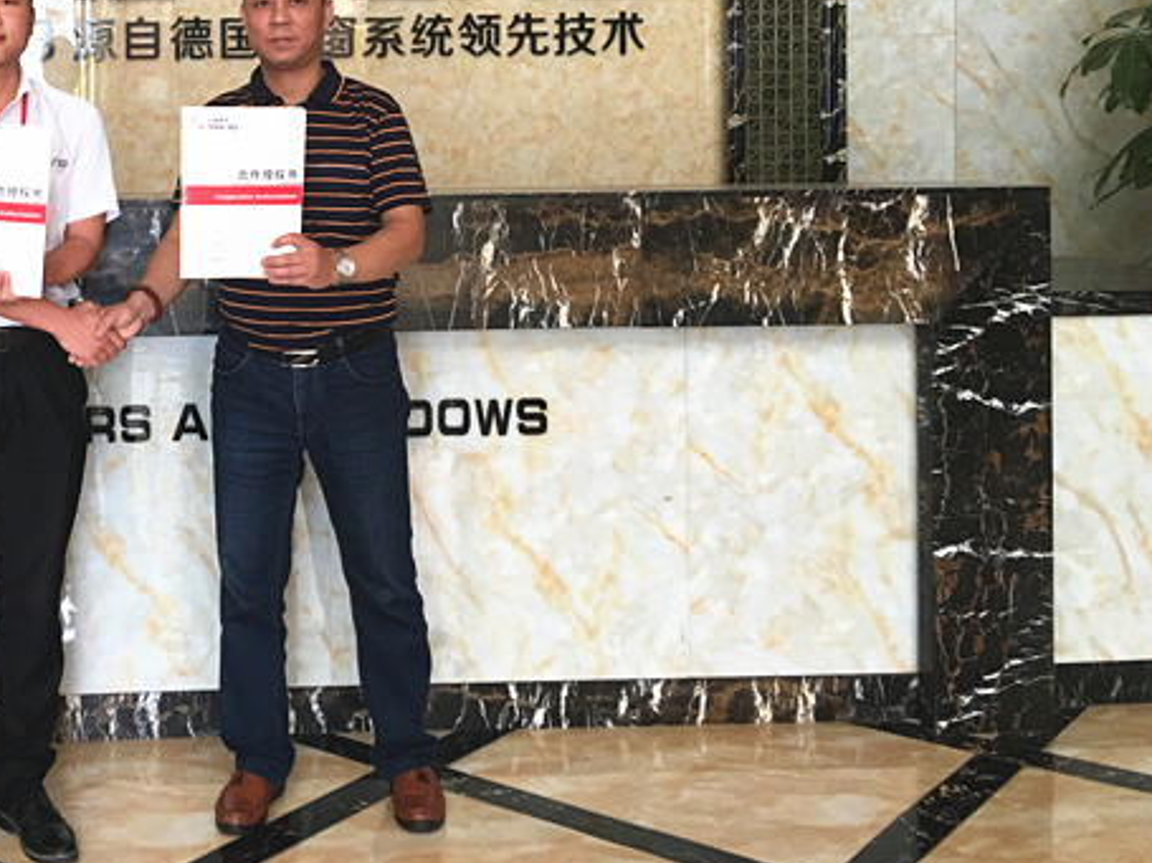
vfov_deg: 27.9
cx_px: 208
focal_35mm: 51
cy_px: 159
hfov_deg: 36.1
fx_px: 1697
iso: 50
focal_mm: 4.15
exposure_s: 1/33
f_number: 2.2
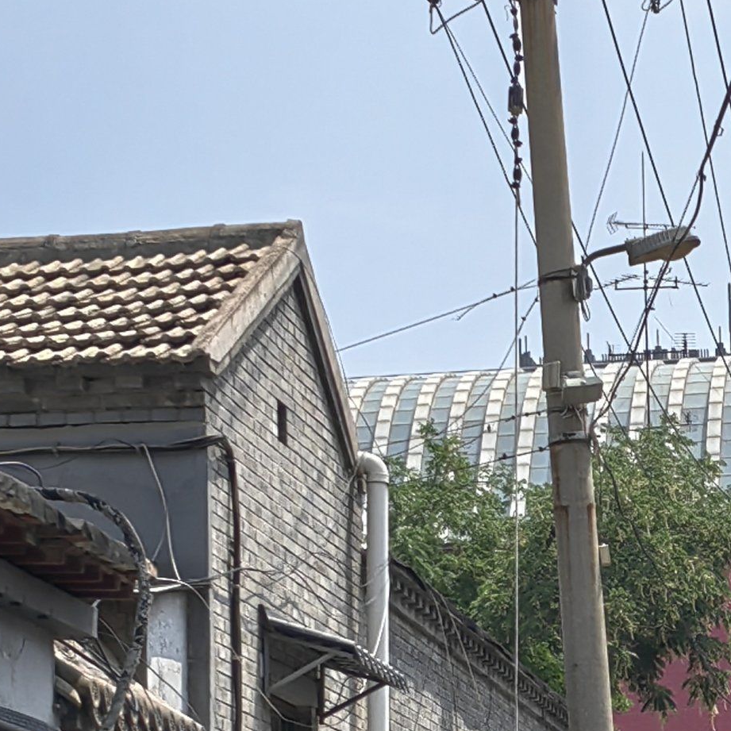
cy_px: 708
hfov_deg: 13.2
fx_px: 3130
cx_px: 726
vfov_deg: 13.2
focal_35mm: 131
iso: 50
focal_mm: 5.54
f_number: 1.8
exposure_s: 1/5000
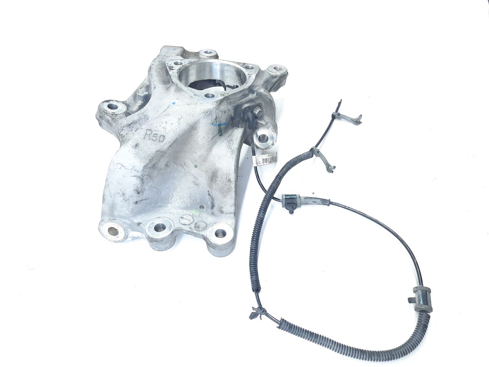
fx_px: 353
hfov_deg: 69.4
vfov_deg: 54.9
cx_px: 244
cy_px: 184
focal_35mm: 25
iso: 200
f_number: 2
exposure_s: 1/50
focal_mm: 4.6
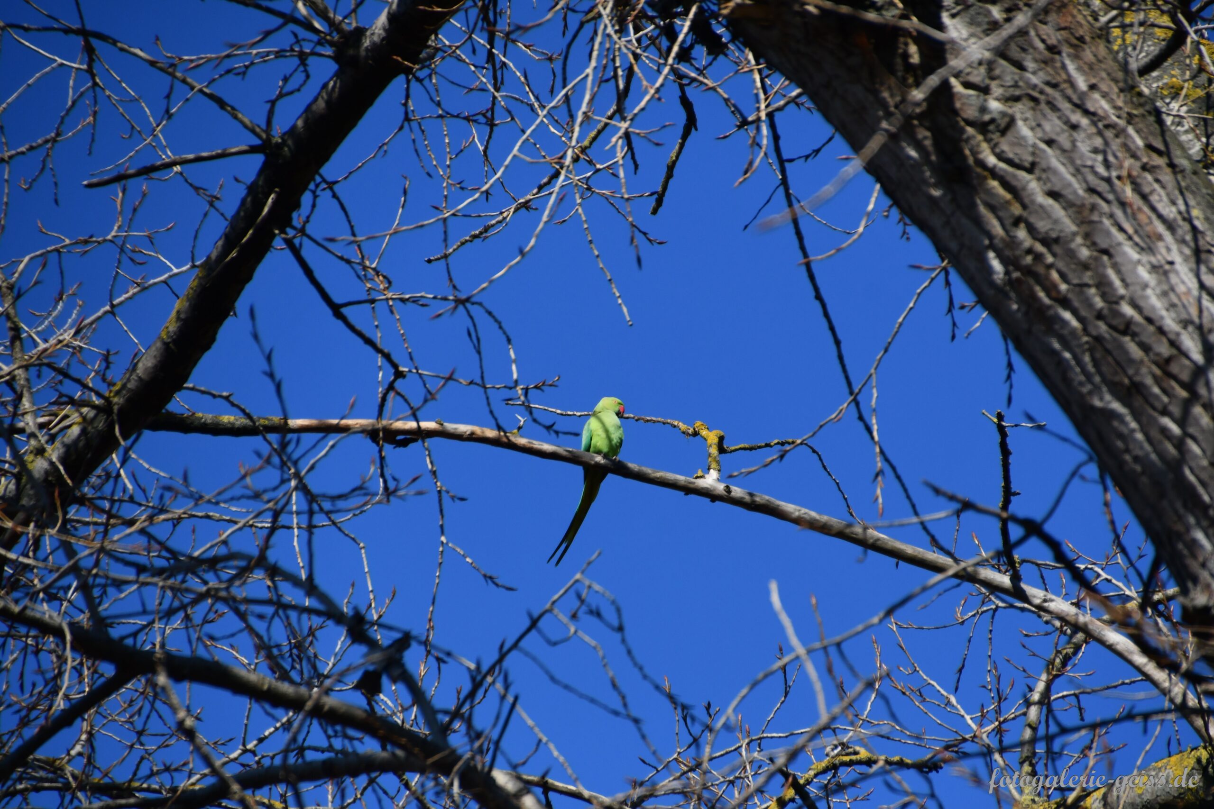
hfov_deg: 5.1
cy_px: 404
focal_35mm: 405
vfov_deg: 3.4
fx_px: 13657
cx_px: 607
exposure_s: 1/1600
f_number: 7.1
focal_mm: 270
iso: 400
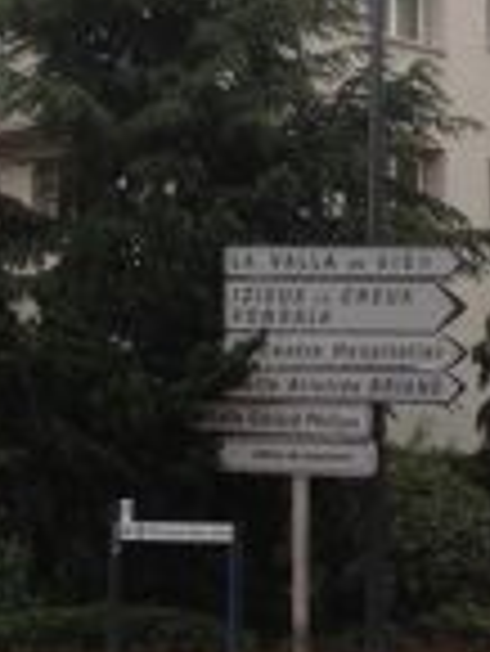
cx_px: 180
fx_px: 1941
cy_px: 151
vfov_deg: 18.9
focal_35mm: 103
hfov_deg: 14.4
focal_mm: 4.28
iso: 50
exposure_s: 1/986
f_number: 2.4
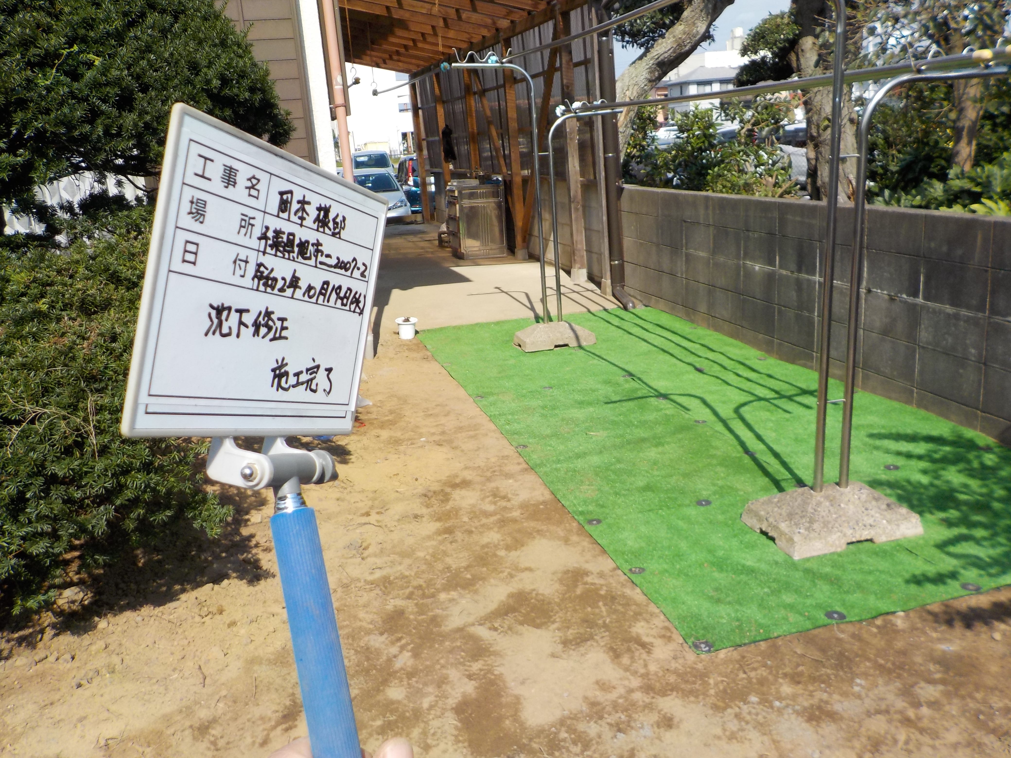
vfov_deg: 46.8
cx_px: 506
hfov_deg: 60.0
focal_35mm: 30
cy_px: 379
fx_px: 876
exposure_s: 1/1000
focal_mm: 4.1
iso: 125
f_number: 3.3
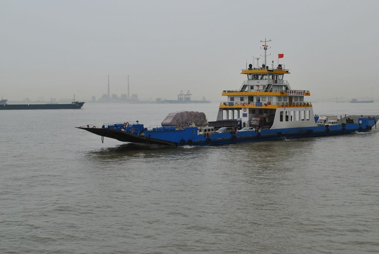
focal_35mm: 53
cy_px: 114
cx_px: 206
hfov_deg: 37.4
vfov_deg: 25.6
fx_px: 559
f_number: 9
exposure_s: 1/320
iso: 100
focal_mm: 32
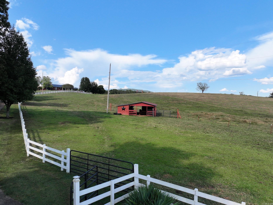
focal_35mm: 24
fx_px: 189
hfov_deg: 71.6
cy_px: 102
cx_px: 136
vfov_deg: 56.8
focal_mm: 12.29
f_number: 2.8
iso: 200
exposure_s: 1/2000
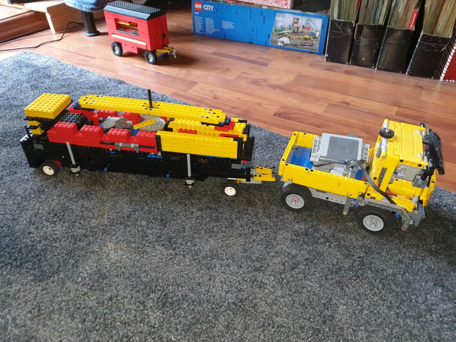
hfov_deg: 65.3
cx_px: 232
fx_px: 356
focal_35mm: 27
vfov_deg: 51.4
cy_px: 174
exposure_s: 1/24
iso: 125
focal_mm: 4.3
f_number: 1.5
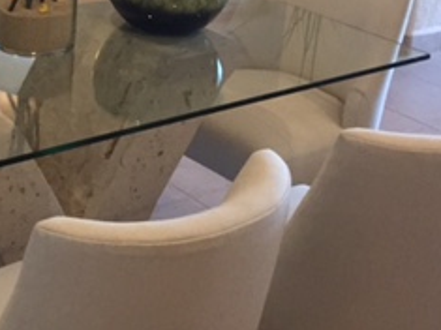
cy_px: -112
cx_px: -36
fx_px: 1006
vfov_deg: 17.4
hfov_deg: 23.3
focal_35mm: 79
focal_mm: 4.15
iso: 200
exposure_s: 1/30
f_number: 2.2
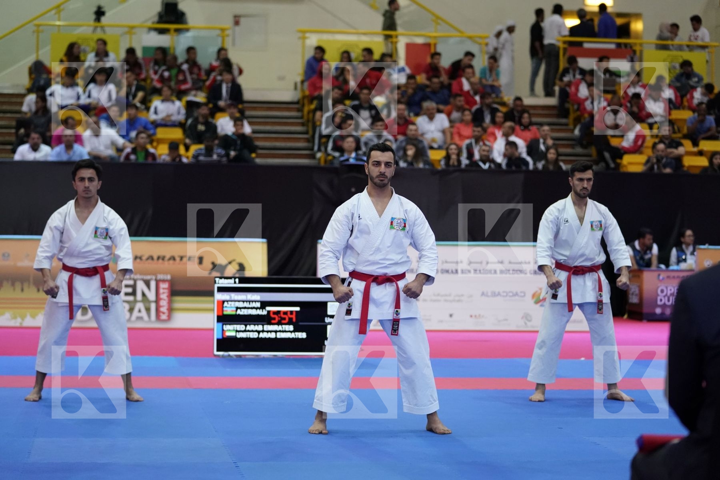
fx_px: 1700
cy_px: 240
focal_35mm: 85
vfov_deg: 16.1
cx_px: 360
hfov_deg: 23.9
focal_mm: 85
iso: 5000
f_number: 2.8
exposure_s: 1/1000
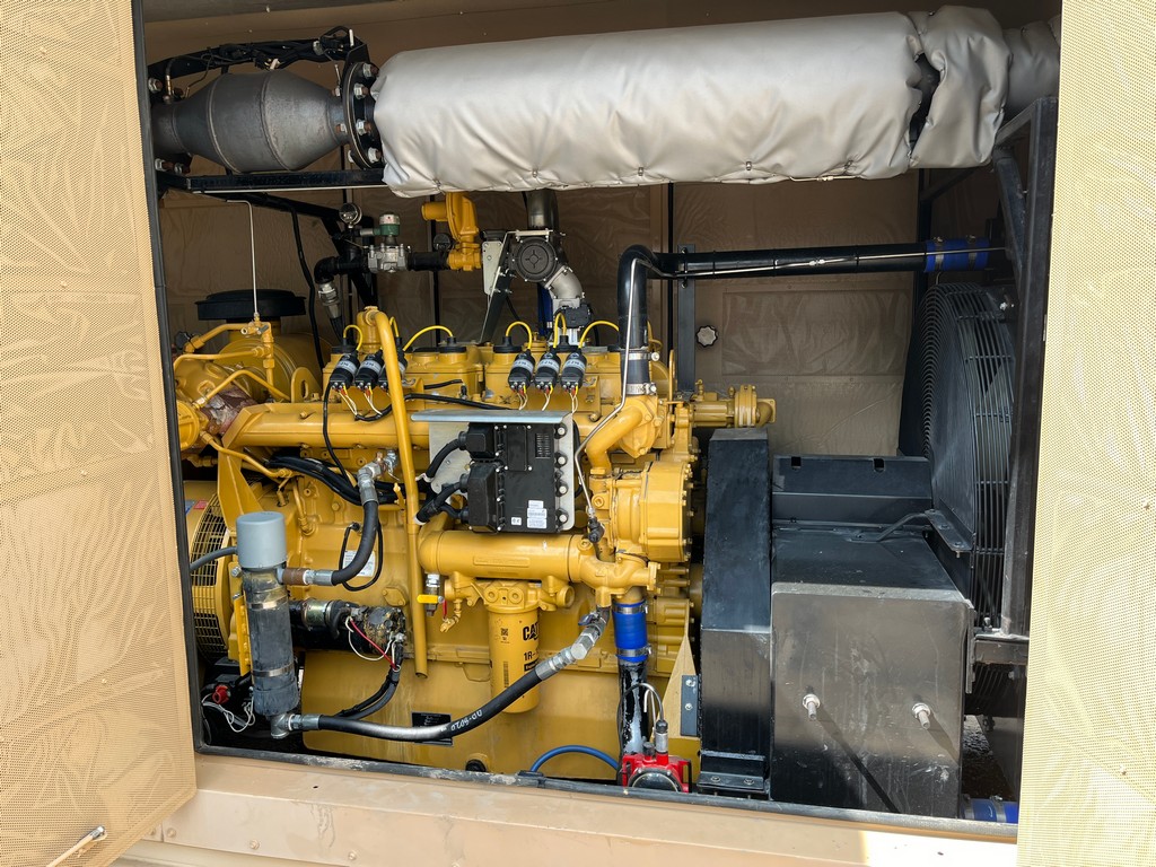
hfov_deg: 67.3
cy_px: 434
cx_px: 578
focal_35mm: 26
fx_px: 868
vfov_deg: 53.1
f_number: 1.6
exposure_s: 1/182
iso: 40
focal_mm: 5.1
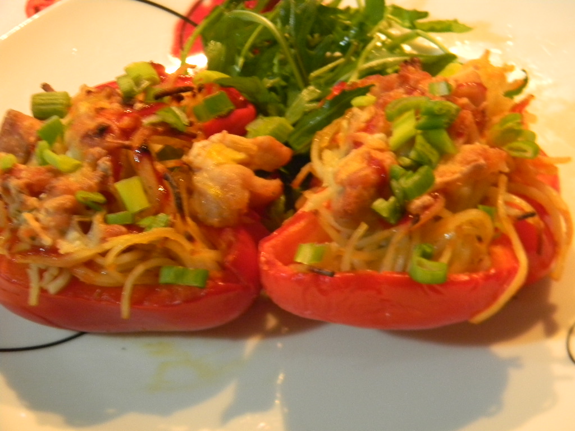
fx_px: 1379
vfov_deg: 17.8
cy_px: 216
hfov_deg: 23.6
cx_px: 288
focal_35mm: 83
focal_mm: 15.1
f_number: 4.5
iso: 400
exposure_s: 1/10.2
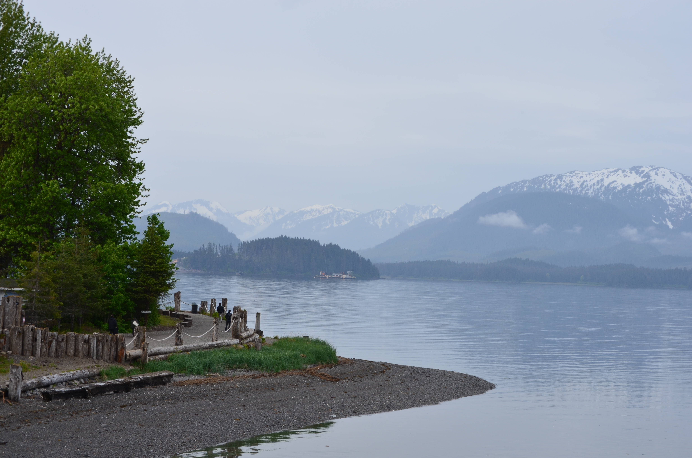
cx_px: 346
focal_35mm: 90
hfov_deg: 22.7
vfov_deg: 15.1
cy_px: 229
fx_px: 1726
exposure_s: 1/125
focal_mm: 60
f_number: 11
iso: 200
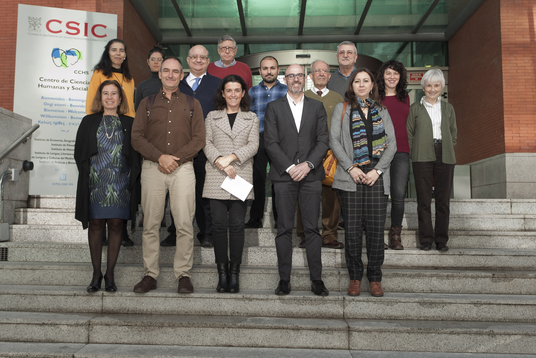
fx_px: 402
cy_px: 179
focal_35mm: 27
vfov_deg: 47.9
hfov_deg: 67.4
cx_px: 268
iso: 400
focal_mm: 27
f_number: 5.6
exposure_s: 1/250
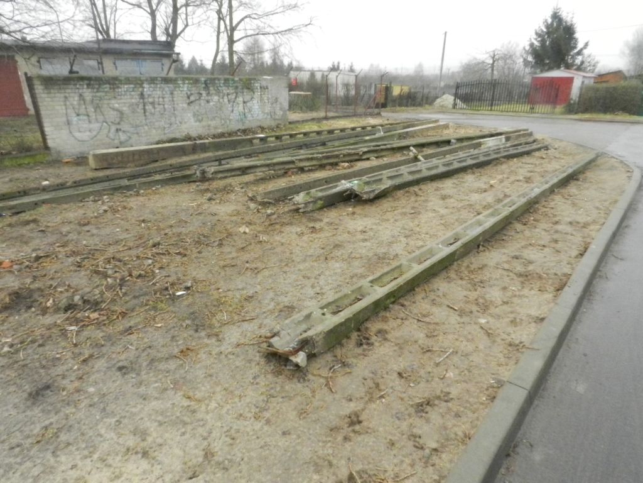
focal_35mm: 23
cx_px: 322
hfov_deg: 73.9
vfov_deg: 58.9
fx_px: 427
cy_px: 242
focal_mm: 4
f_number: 8
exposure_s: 1/80
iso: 1600
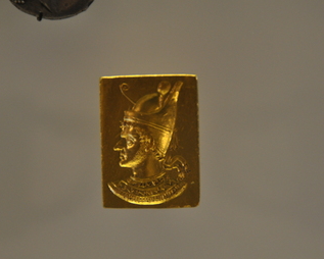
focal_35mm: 390
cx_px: 165
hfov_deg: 5.0
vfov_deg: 4.0
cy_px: 148
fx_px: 3742
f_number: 5.6
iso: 800
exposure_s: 1/80
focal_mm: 200
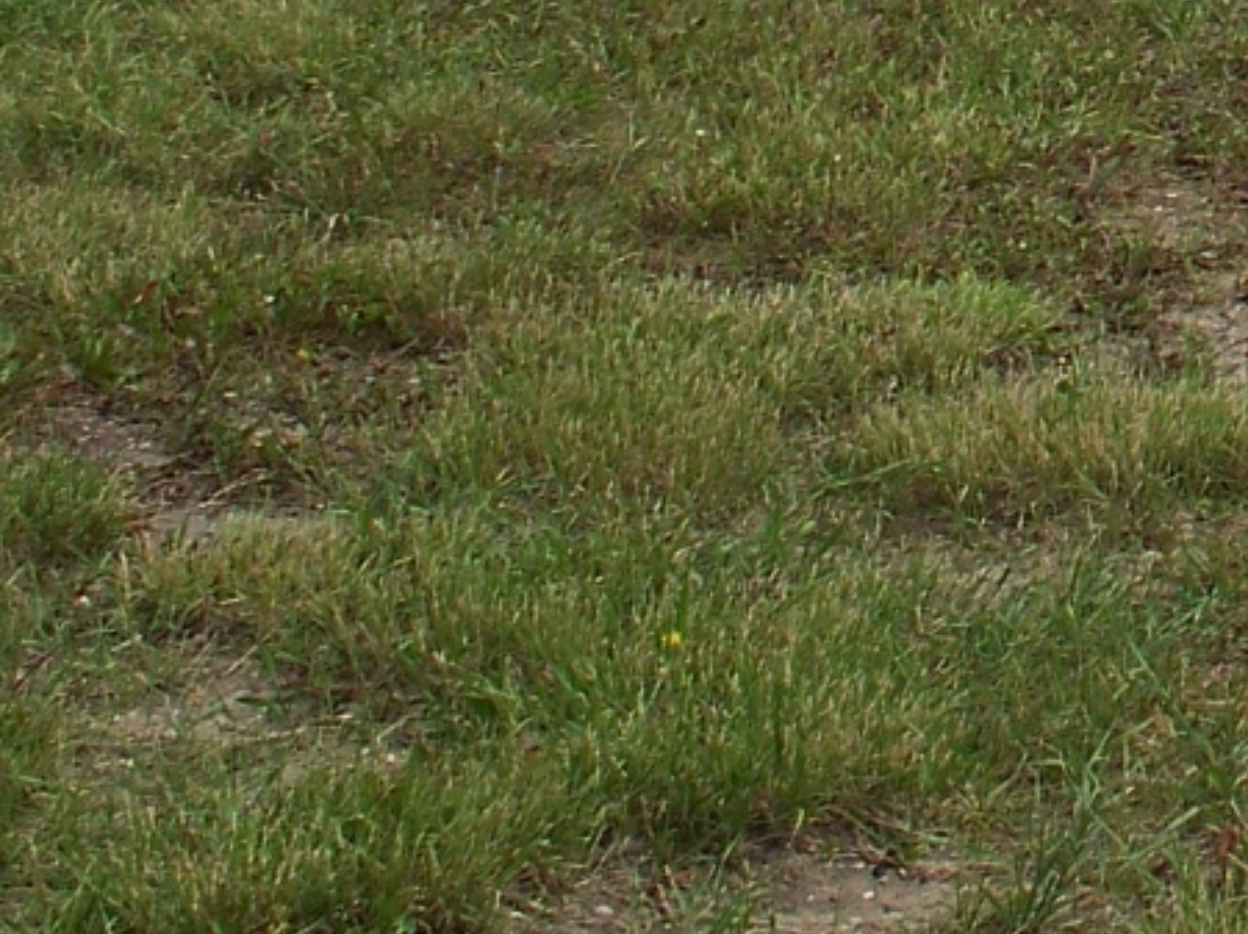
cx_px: 2152
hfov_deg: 11.3
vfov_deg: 8.6
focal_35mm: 164
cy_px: -898
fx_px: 5909
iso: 64
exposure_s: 1/500
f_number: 5
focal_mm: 7.54
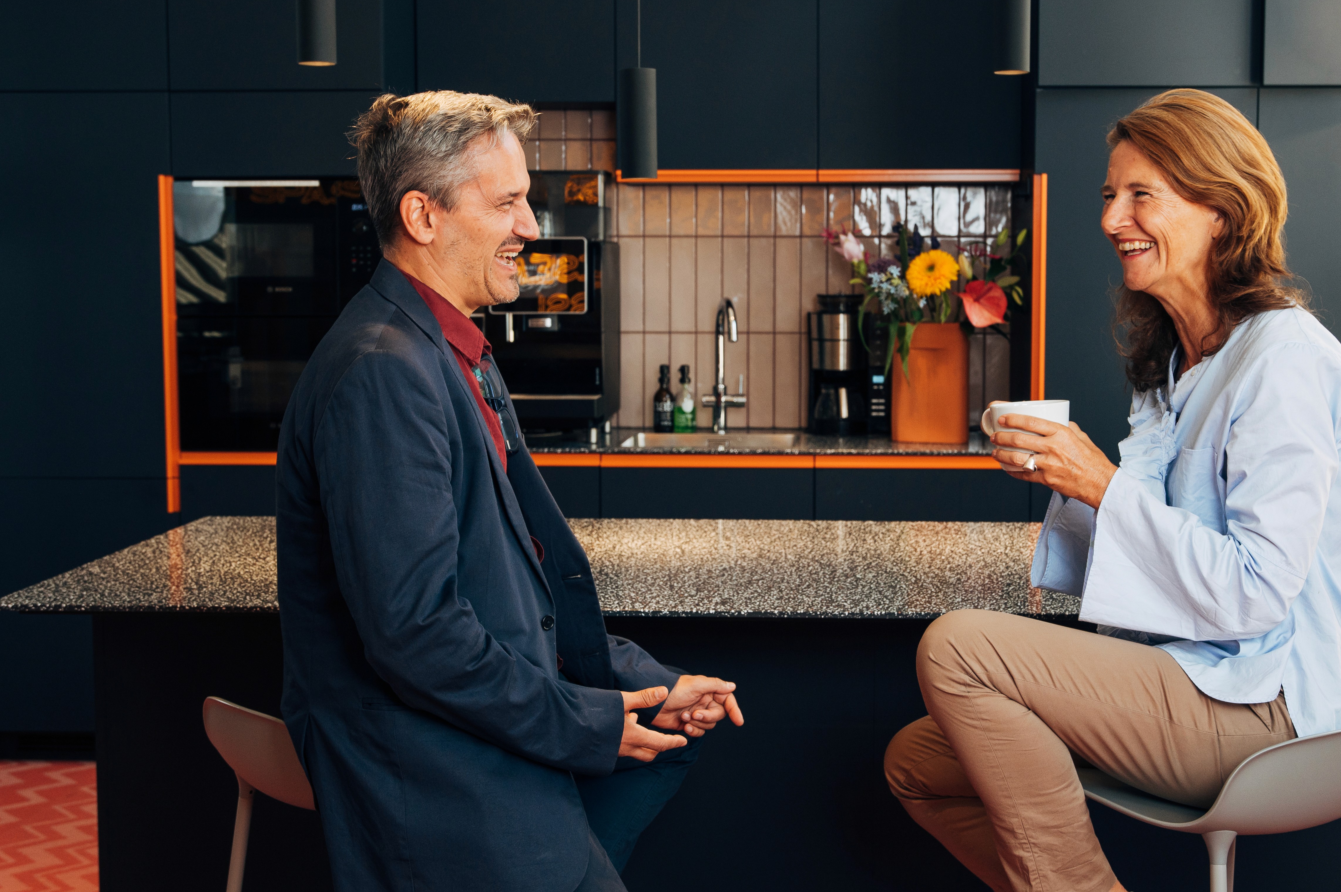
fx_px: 1973
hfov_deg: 37.5
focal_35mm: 53
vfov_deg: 25.5
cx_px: 761
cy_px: 419
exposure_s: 1/125
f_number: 5.6
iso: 500
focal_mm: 40
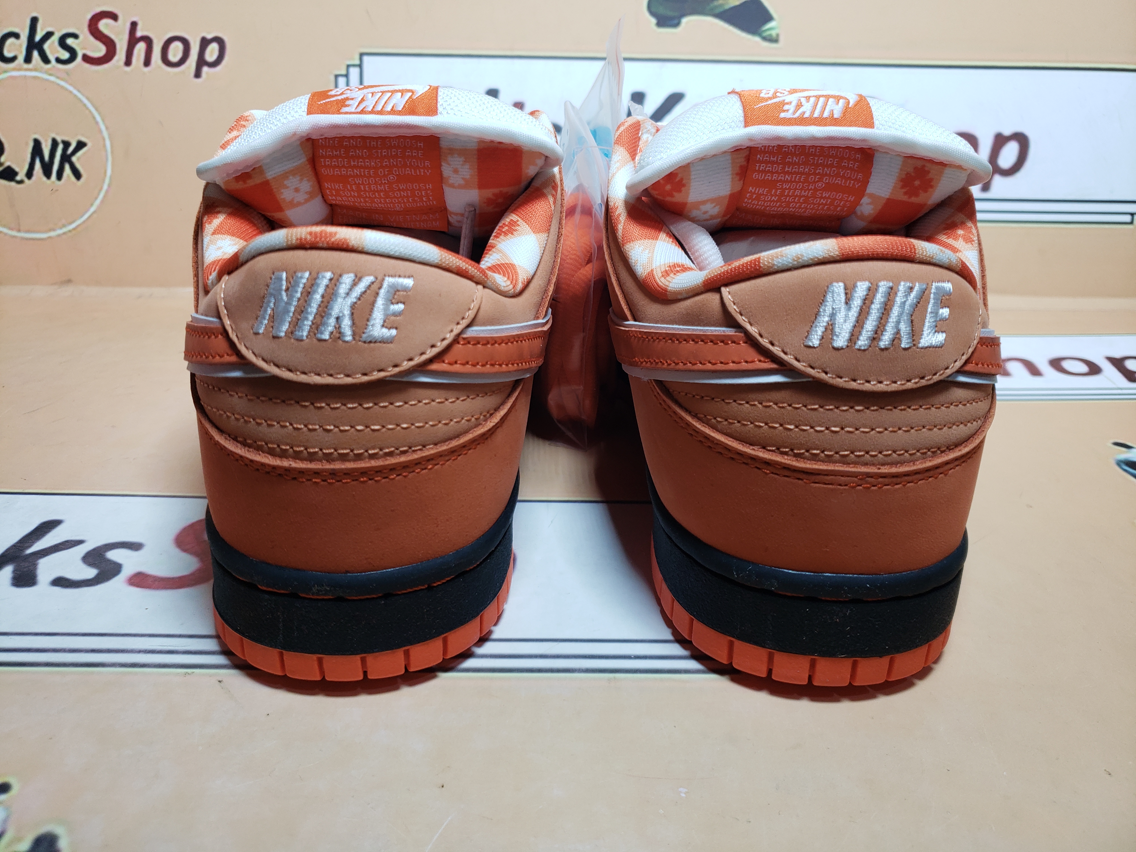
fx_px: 853
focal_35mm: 26
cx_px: 568
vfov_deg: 53.1
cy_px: 426
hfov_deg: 67.3
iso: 50
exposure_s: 1/410
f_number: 1.5
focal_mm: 4.3
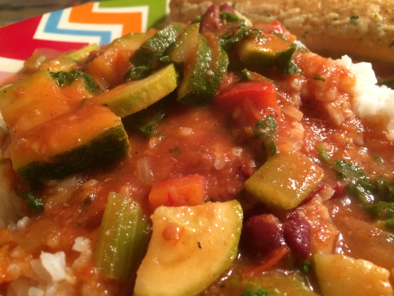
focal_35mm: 30
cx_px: 197
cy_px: 148
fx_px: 341
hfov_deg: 60.0
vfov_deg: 46.8
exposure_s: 1/17
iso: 320
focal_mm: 4.12
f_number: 2.2
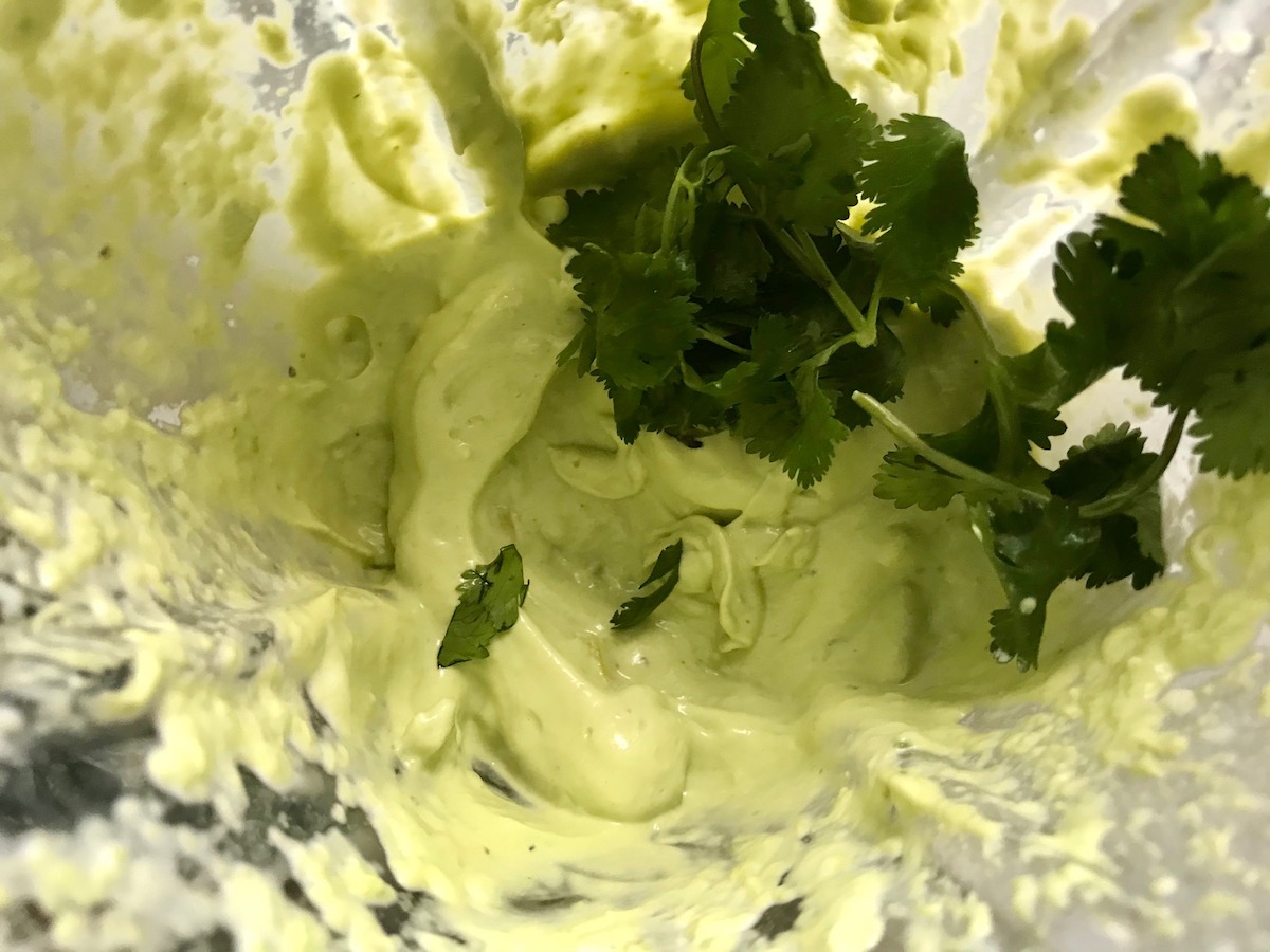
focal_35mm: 28
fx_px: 1027
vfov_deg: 49.7
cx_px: 635
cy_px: 476
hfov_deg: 63.4
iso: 40
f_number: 1.8
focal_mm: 3.99
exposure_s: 1/17
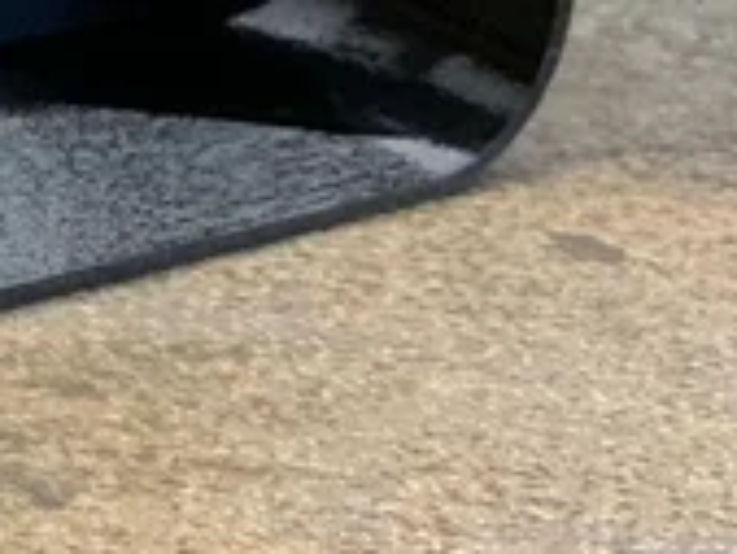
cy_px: 2
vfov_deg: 11.5
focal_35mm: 128
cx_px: -752
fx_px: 2727
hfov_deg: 13.2
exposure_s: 1/50
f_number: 1.8
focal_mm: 4.25
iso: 160
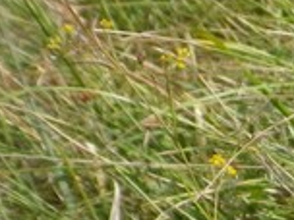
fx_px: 1427
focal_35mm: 168
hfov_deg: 11.0
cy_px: 397
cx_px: 539
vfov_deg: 8.5
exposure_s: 1/640
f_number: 3.9
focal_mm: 6.36
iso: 80
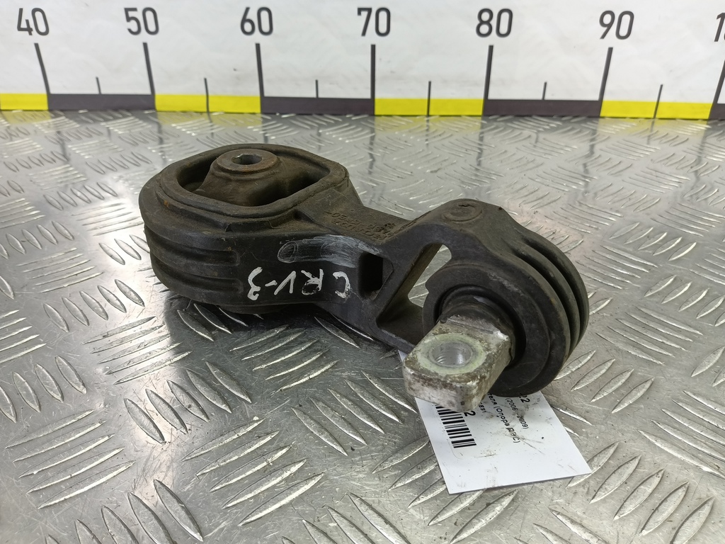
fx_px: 482
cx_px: 362
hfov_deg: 73.9
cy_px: 272
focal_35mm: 23
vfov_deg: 58.9
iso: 133
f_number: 1.6
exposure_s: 1/50
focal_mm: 4.11
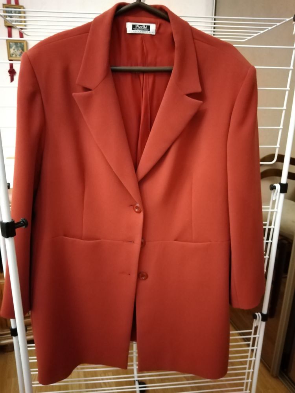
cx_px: 148
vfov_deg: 67.3
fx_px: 295
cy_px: 196
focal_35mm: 26
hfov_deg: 53.1
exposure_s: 1/14.3
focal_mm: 3.6
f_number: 1.8
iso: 3381
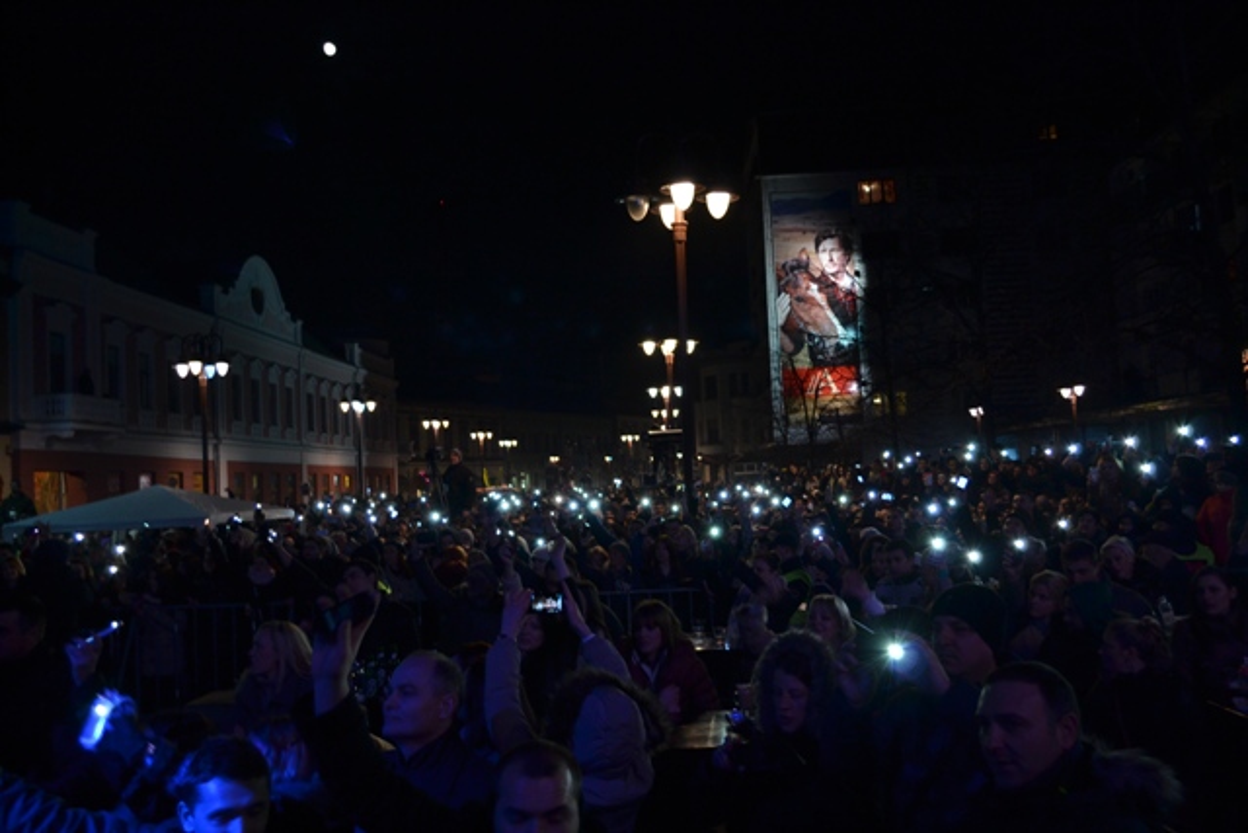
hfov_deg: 57.2
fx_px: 1144
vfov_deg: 40.0
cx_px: 624
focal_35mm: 33
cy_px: 416
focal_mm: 22
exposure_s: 1/30
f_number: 3.8
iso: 400
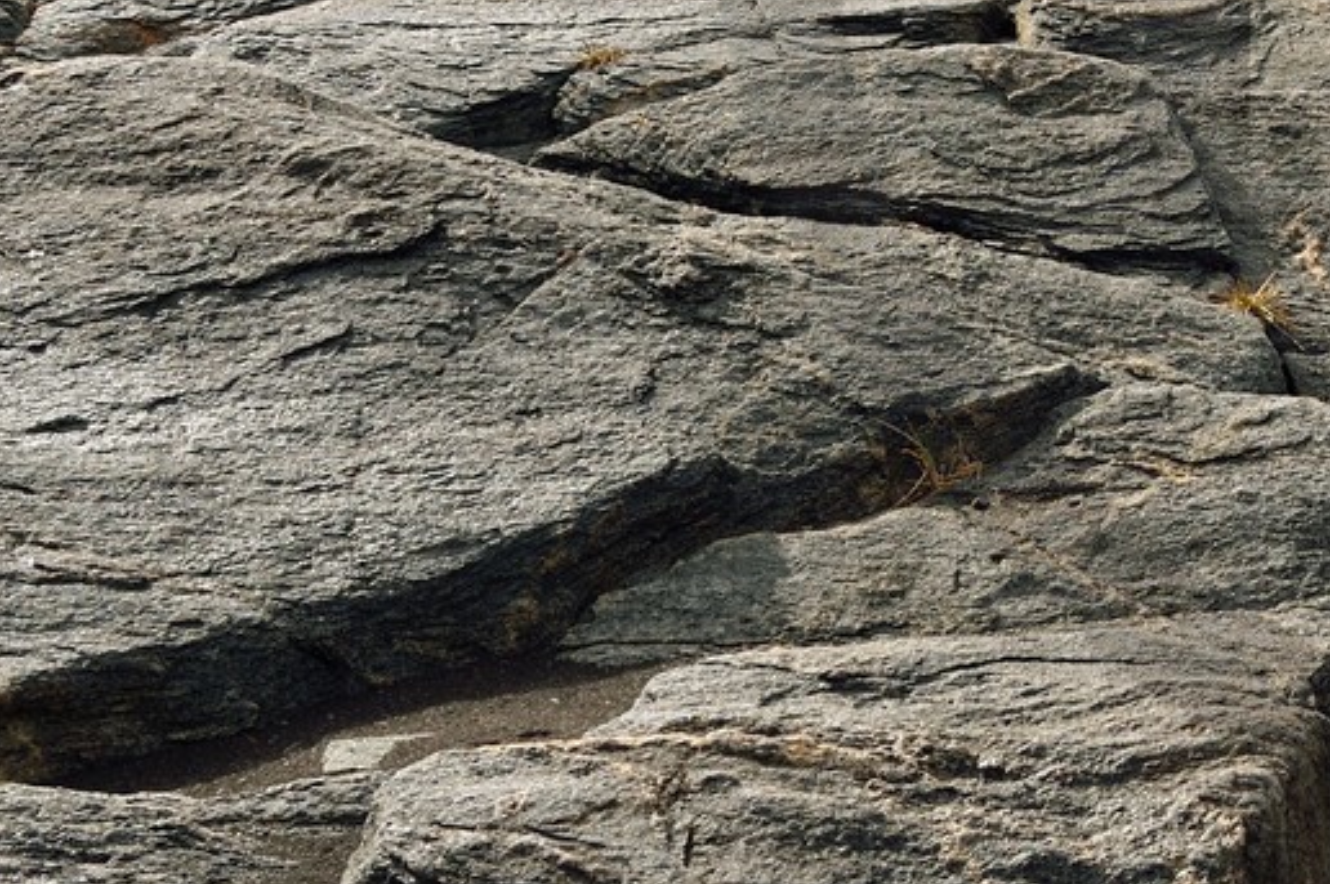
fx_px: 3432
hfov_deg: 20.0
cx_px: 1753
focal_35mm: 93
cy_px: -193
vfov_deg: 14.2
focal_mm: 30
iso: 200
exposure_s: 1/320
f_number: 14
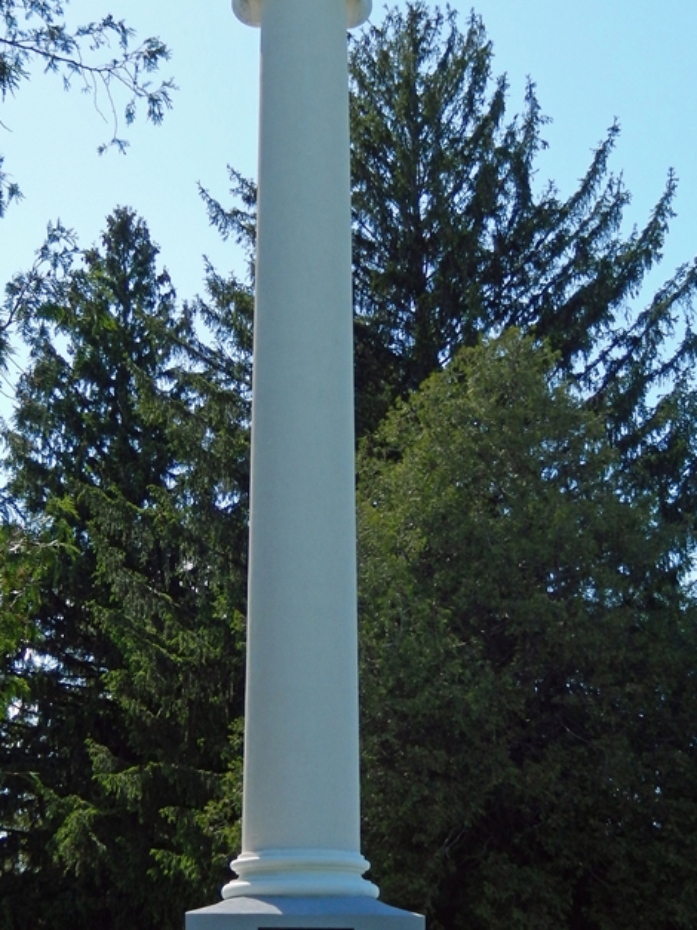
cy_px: 494
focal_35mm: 67
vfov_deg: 29.0
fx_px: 1799
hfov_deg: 21.9
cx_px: 301
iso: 125
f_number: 4.2
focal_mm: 7.3
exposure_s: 1/500
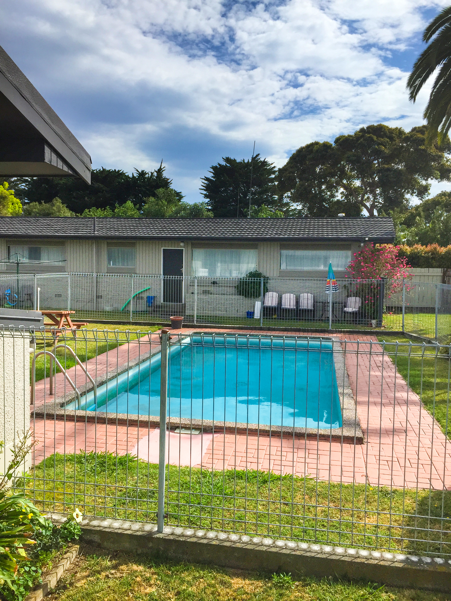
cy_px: 300
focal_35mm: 29
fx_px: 504
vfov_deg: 61.7
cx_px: 226
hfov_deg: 48.2
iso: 32
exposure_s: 1/4950
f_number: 2.2
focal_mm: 4.15
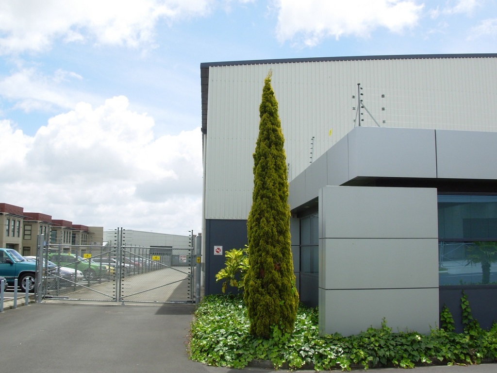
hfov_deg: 49.0
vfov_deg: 37.7
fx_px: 546
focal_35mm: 38
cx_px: 248
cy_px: 186
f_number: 4.9
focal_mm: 6.3
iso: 50
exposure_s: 1/395
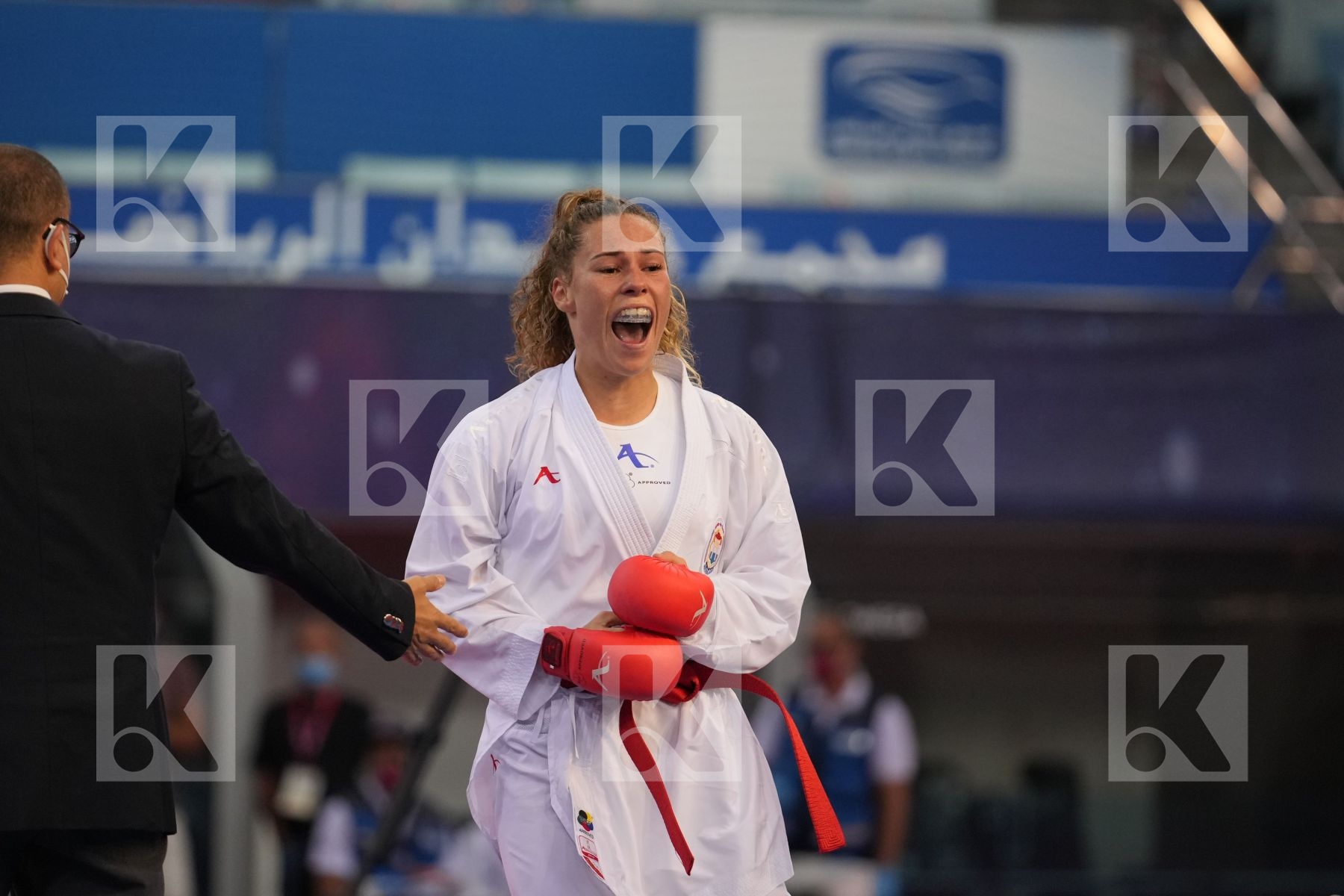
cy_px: 448
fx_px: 11199
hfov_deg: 6.9
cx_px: 672
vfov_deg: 4.6
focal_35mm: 300
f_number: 2.8
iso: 1600
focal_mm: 200
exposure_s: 1/1000
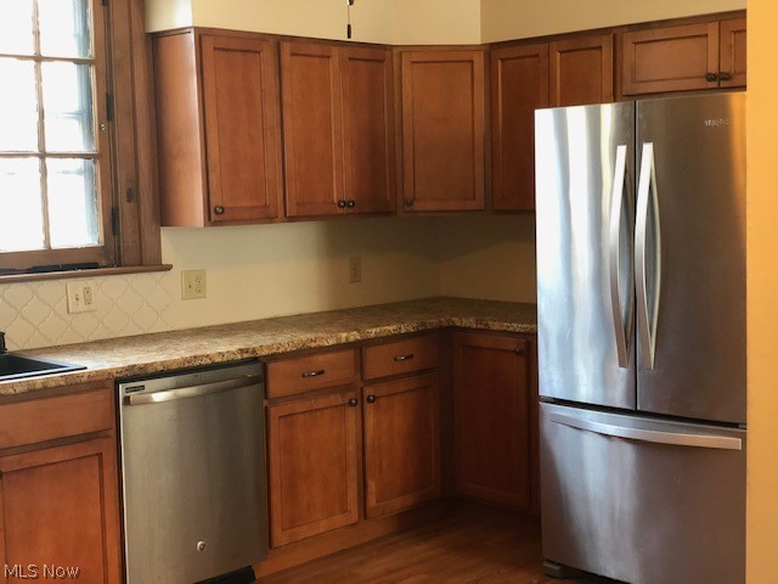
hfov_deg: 36.8
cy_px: 292
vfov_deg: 28.0
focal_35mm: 52
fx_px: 1169
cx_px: 389
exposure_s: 1/24
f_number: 2.4
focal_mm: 6
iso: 160
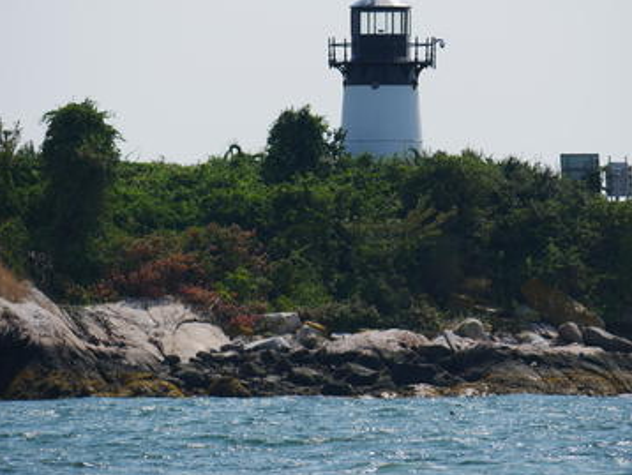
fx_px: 11291
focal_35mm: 618
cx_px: 325
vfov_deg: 2.4
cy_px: 182
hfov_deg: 3.2
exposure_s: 1/1300
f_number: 6.3
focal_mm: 246
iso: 200
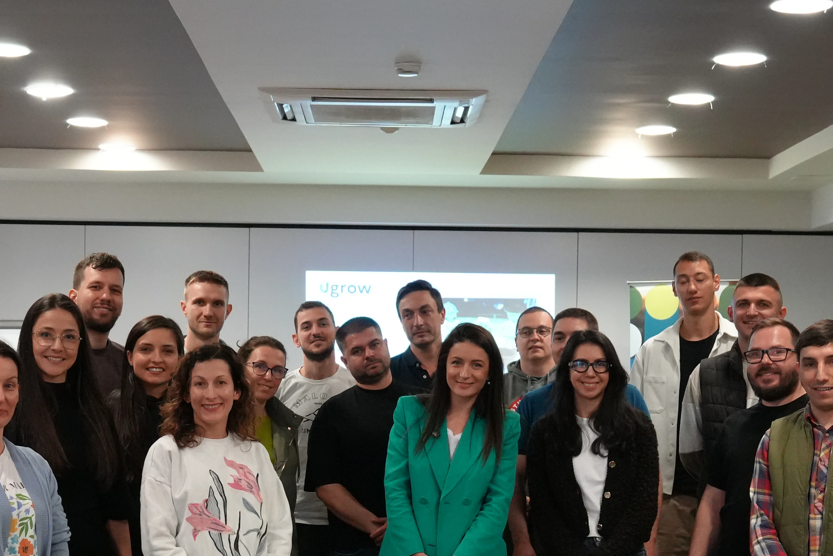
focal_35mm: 74
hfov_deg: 27.3
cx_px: 364
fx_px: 1712
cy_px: 445
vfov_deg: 18.3
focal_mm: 25
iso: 4000
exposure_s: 1/160
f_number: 4
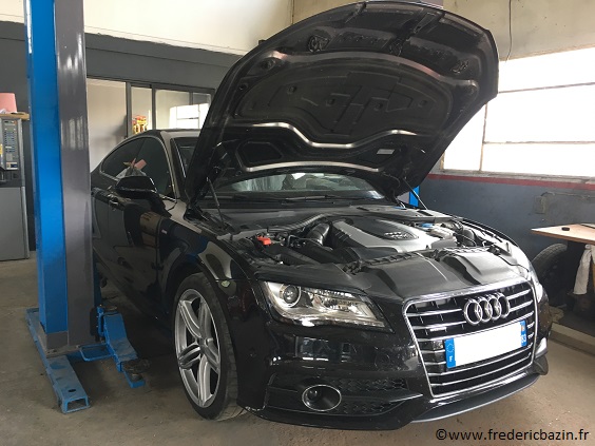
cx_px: 298
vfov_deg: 48.2
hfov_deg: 61.7
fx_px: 498
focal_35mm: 29
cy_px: 223
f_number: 2.2
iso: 100
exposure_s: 1/33
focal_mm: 4.15
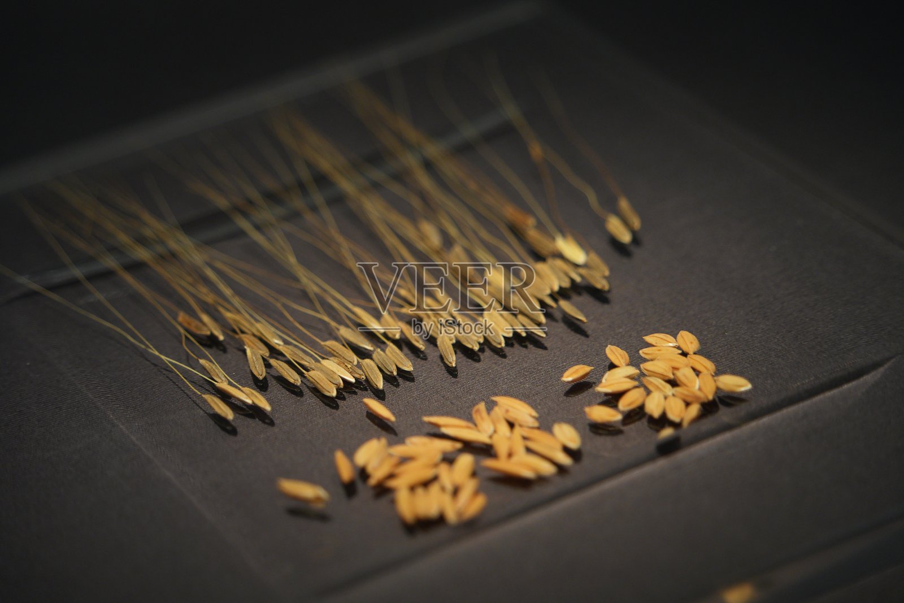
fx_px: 3064
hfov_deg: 16.8
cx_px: 452
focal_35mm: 122
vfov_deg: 11.2
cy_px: 302
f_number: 5
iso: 2000
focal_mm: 122
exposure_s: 1/125
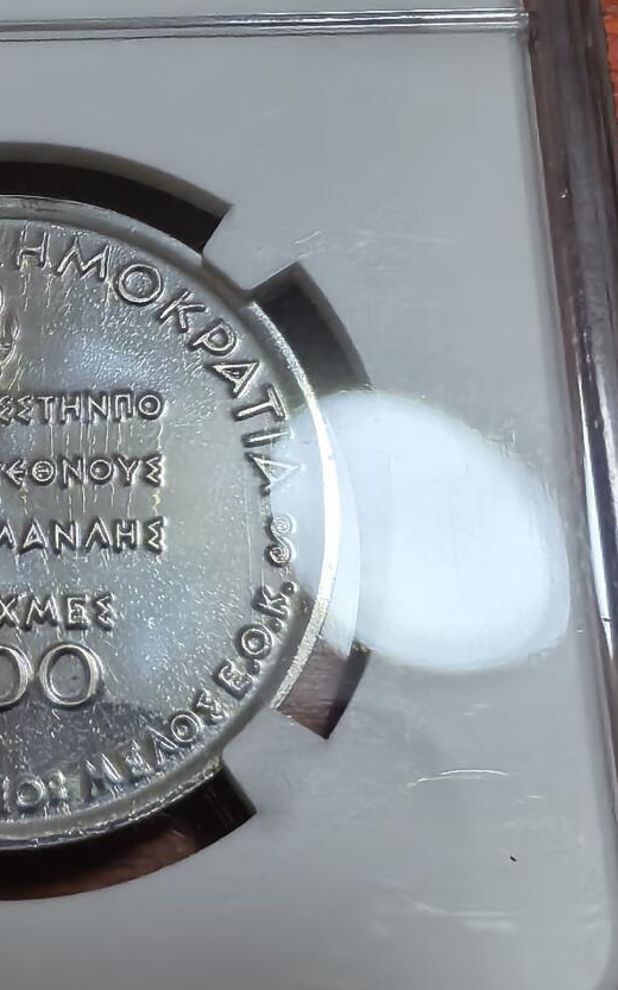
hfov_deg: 22.5
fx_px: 1483
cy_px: 415
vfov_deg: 36.8
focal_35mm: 55
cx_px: -20
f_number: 2.2
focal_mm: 1.68
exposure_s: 1/50
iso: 160
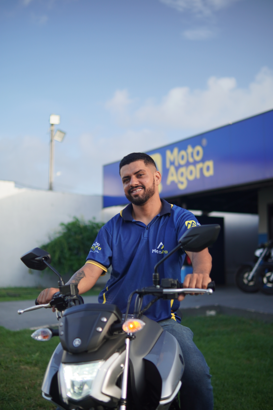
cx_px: 136
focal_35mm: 50
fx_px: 563
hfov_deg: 27.3
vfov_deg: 40.0
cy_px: 205
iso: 100
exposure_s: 1/125
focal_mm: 33
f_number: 1.4
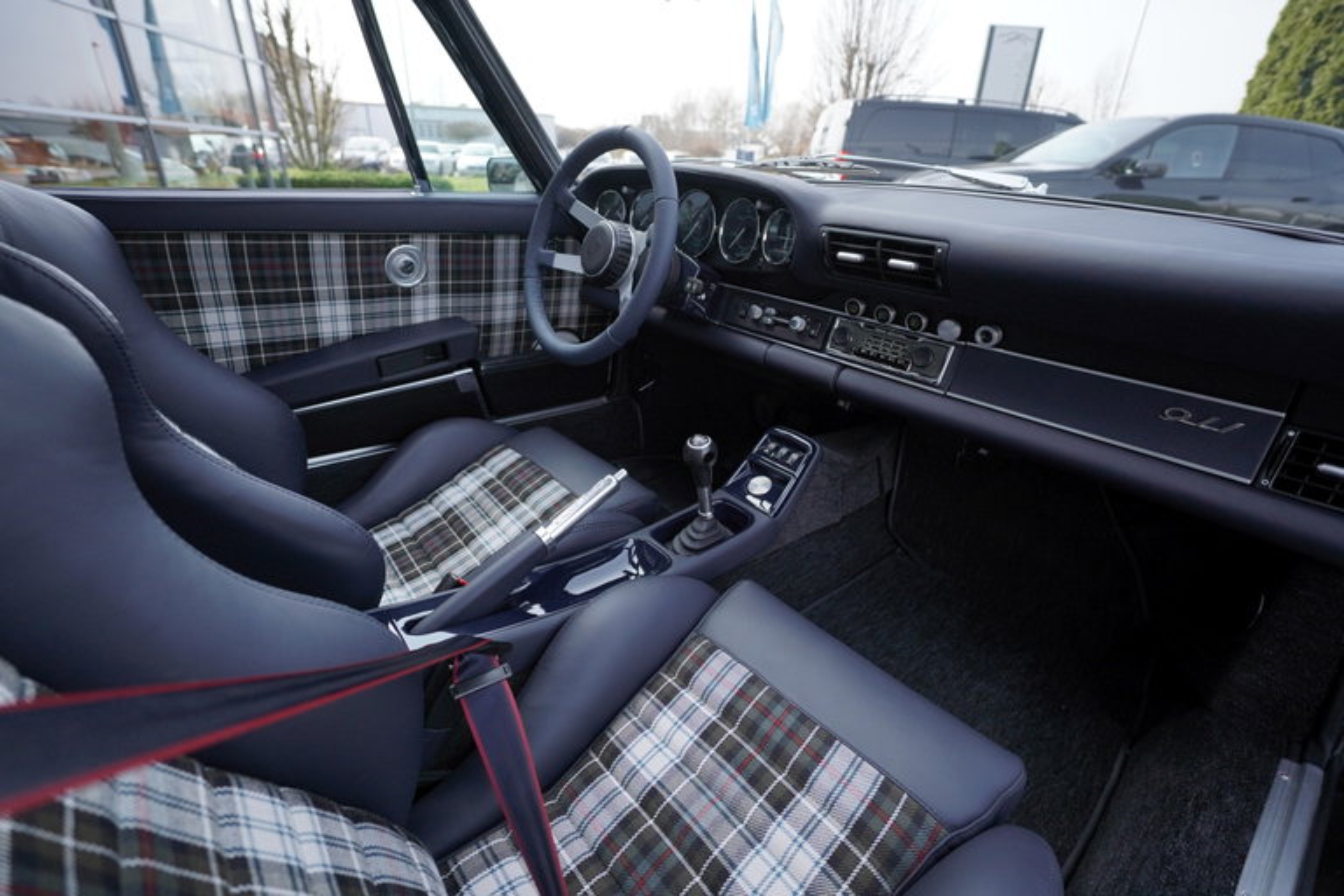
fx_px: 616
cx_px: 672
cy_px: 448
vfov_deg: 72.1
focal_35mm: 16
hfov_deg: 95.0
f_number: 2.2
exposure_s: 1/1600
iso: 320
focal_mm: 11
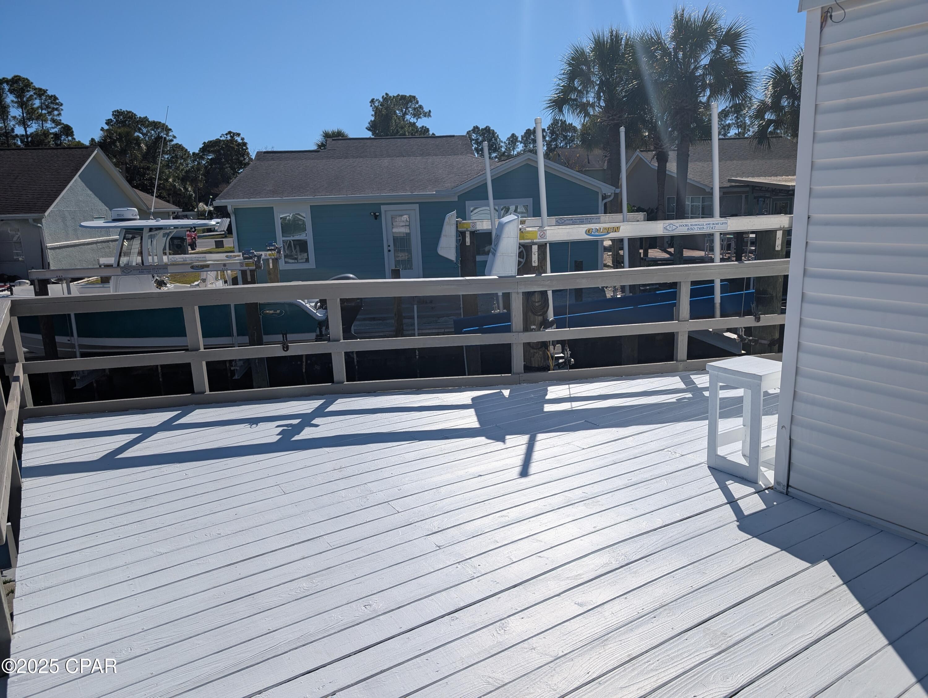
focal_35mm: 24
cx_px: 464
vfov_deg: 56.9
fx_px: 644
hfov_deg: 71.5
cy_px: 349
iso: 20
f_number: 1.68
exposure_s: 1/3175
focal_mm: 6.9
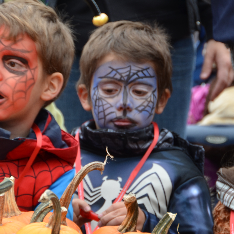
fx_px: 2776
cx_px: 52
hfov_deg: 4.8
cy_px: 122
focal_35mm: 363
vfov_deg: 4.8
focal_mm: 116
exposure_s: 1/125
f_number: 5.6
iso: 200
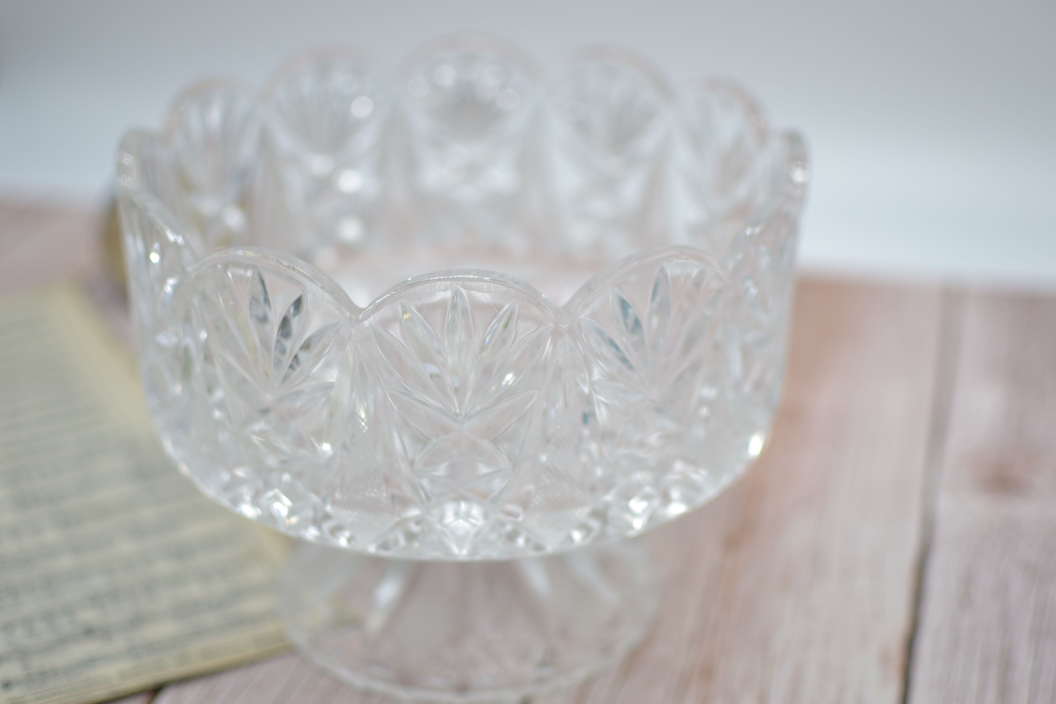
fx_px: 1540
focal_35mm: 52
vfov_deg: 25.8
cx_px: 528
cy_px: 352
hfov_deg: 37.9
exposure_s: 1/500
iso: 100
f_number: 1.8
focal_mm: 35
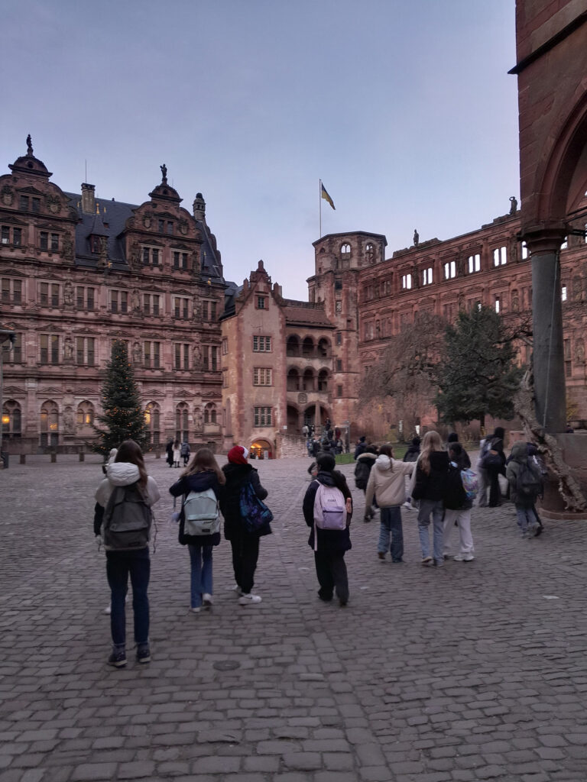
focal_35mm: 27
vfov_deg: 65.3
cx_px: 294
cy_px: 391
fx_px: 610
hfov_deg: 51.4
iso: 40
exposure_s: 1/60
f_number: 1.8
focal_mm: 4
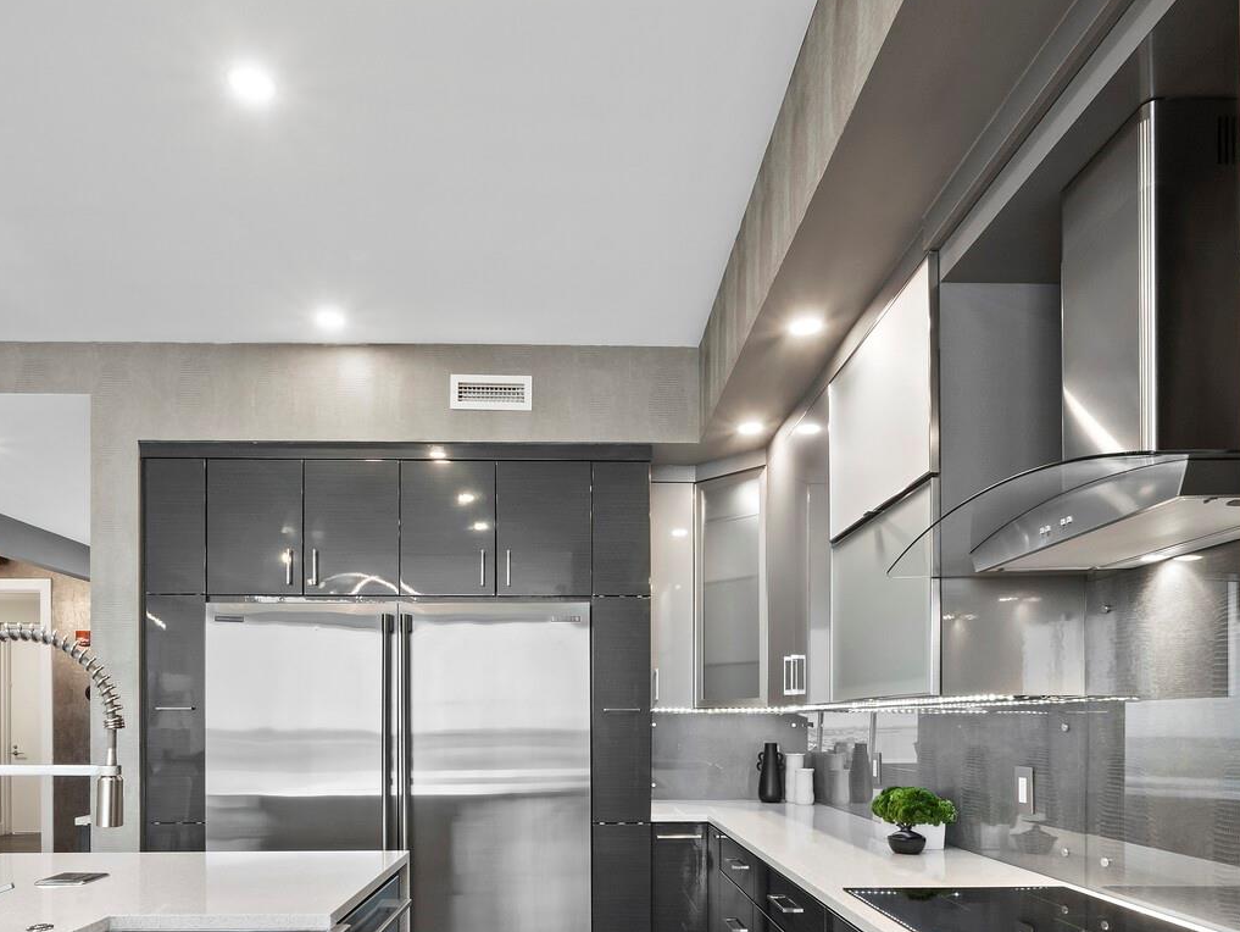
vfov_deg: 58.0
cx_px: 589
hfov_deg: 76.3
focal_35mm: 22
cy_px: 699
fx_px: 789
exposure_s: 1.3
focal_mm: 7
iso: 250
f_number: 11
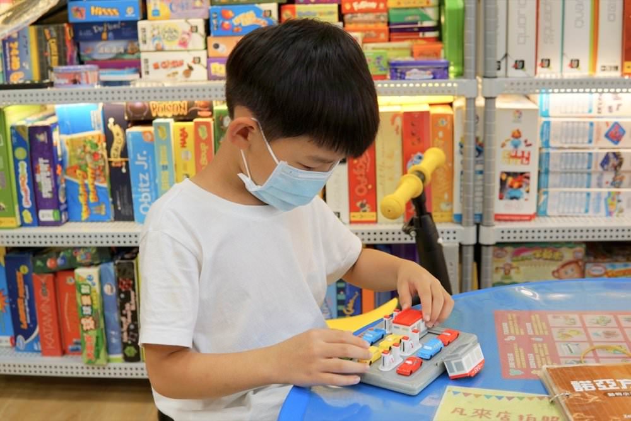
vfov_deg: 29.9
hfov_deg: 43.6
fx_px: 789
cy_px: 210
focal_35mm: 45
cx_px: 316
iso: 400
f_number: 4
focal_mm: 30
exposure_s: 1/160
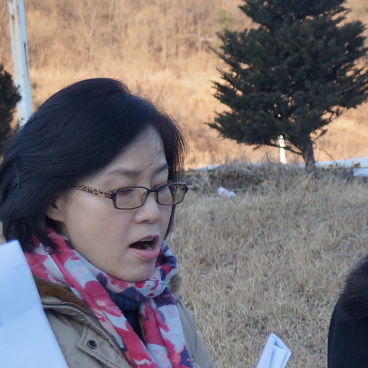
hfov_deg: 12.8
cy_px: 371
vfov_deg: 13.1
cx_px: 504
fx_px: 1576
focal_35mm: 131
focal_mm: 26
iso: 100
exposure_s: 1/200
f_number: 4.5
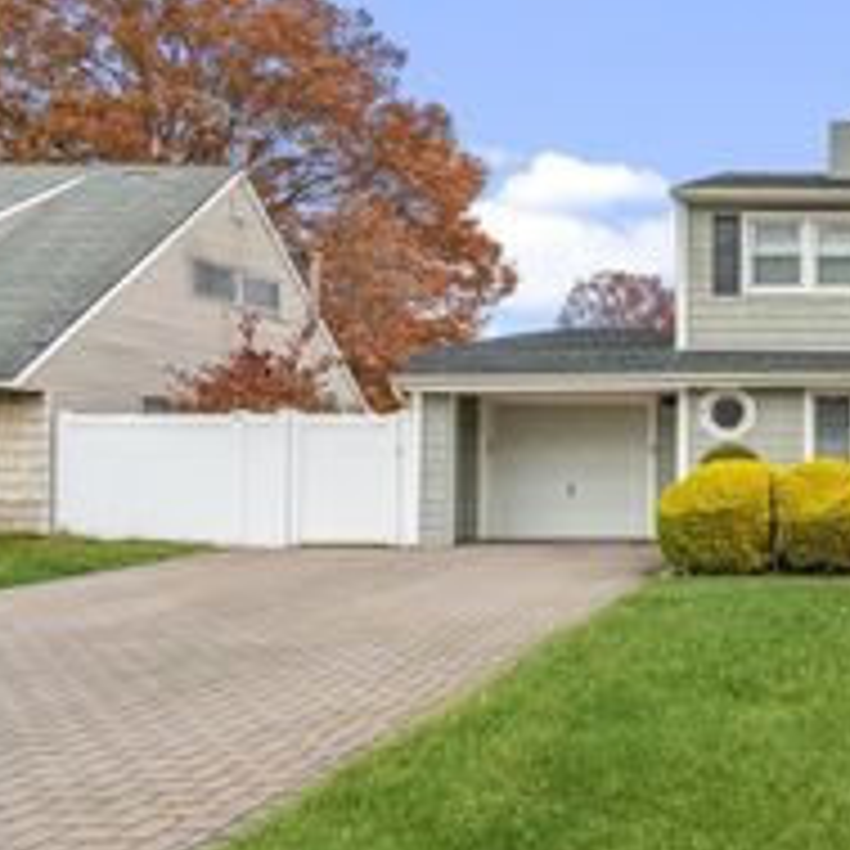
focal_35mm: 36
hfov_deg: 38.6
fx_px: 1000
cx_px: 922
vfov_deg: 46.0
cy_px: 456
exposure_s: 1/320
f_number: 5.6
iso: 640
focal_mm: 16
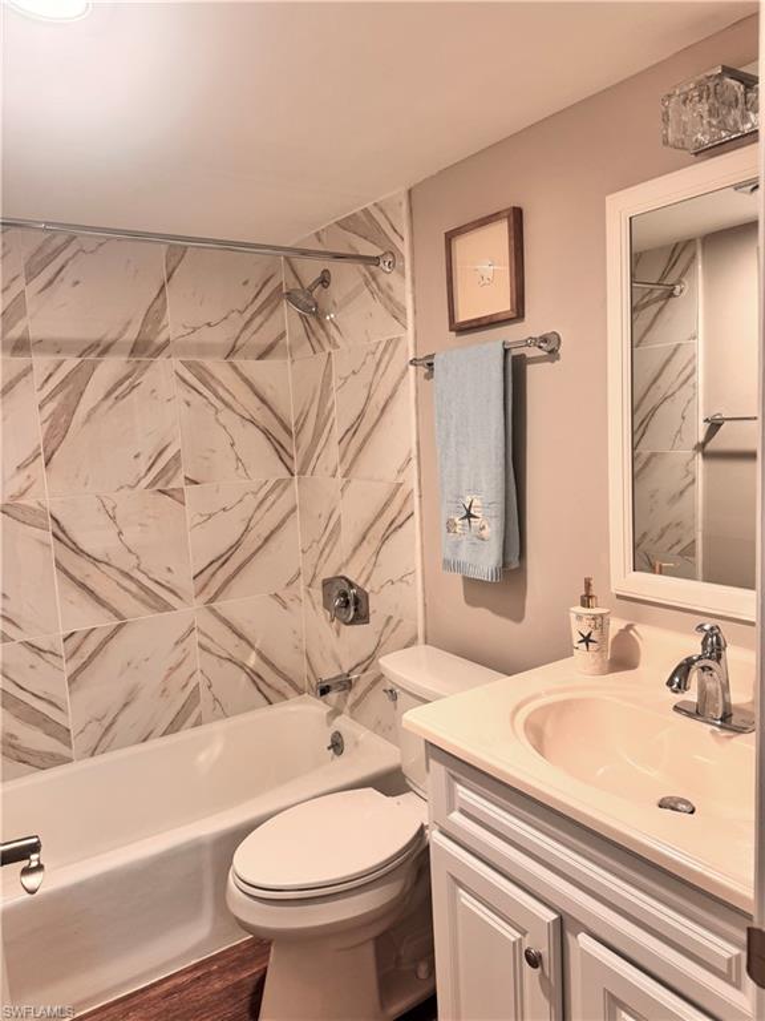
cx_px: 382
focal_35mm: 24
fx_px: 707
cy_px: 510
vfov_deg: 71.6
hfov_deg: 56.8
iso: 125
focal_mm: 6.76
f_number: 1.78
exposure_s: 1/60
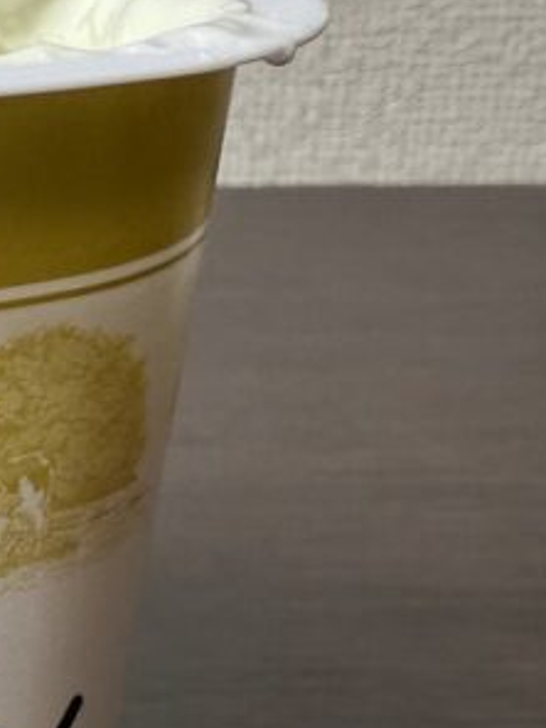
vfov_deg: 23.4
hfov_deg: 15.9
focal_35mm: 83
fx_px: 1746
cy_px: 519
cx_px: -347
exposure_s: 1/94
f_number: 2.2
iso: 100
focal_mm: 2.22
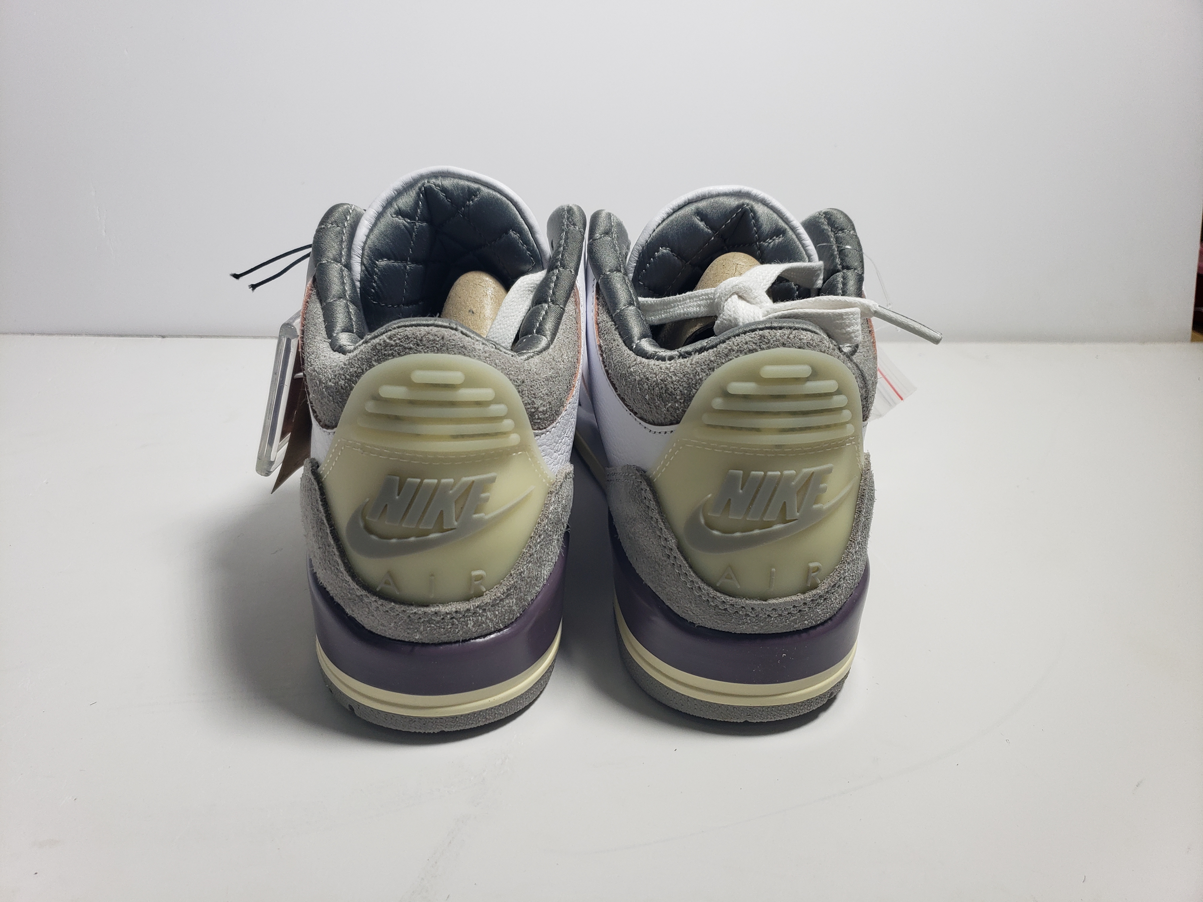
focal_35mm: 26
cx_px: 602
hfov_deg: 67.3
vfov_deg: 53.1
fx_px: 904
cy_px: 451
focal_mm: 4.3
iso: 50
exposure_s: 1/485
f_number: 1.5
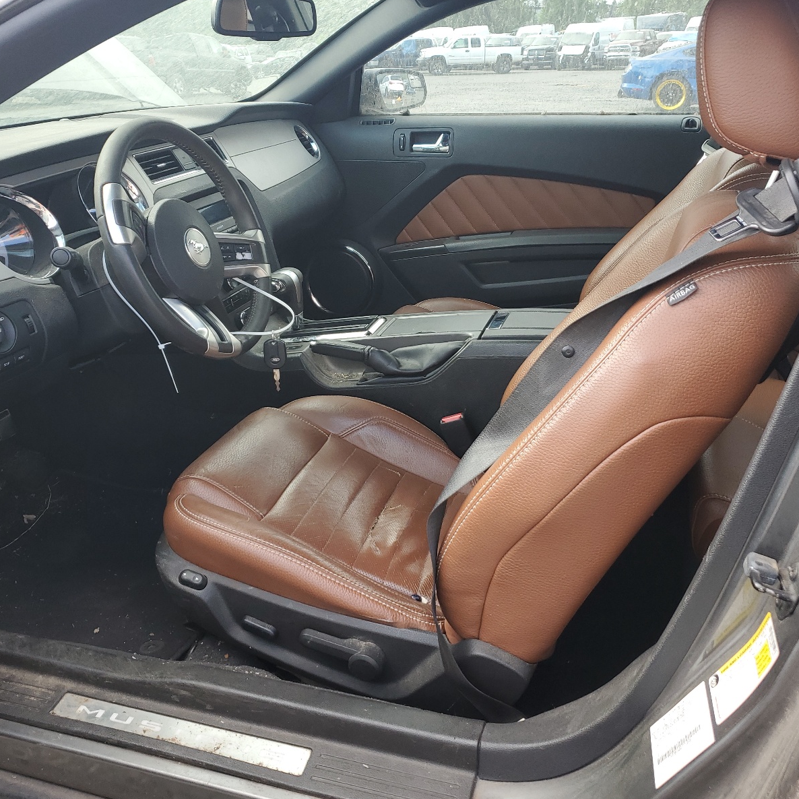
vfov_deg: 52.5
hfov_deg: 52.5
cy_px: 401
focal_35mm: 31
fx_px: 810
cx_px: 386
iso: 50
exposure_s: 1/278
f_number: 1.5
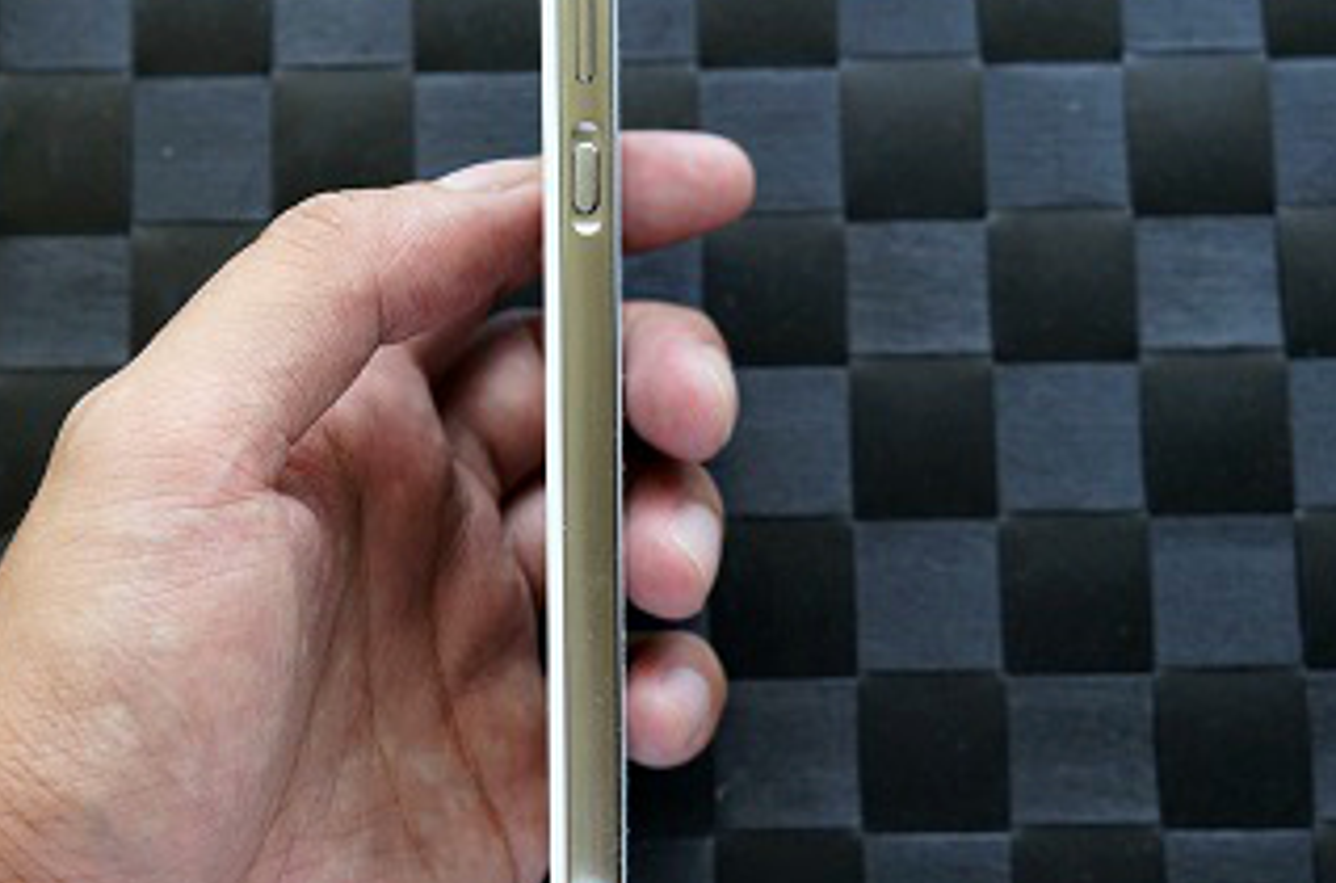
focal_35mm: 68
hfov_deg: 29.7
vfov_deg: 19.9
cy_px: 336
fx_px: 2516
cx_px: 555
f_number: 5.6
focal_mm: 30
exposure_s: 1/60
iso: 800
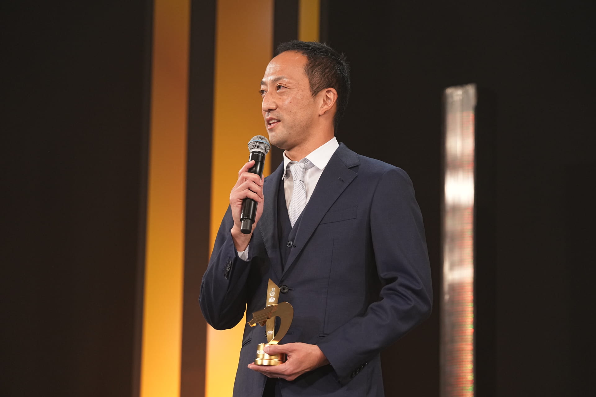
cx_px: 298
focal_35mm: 138
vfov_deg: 9.9
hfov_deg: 14.9
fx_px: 2284
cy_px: 198
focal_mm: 138
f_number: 4.5
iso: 1600
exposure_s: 1/250
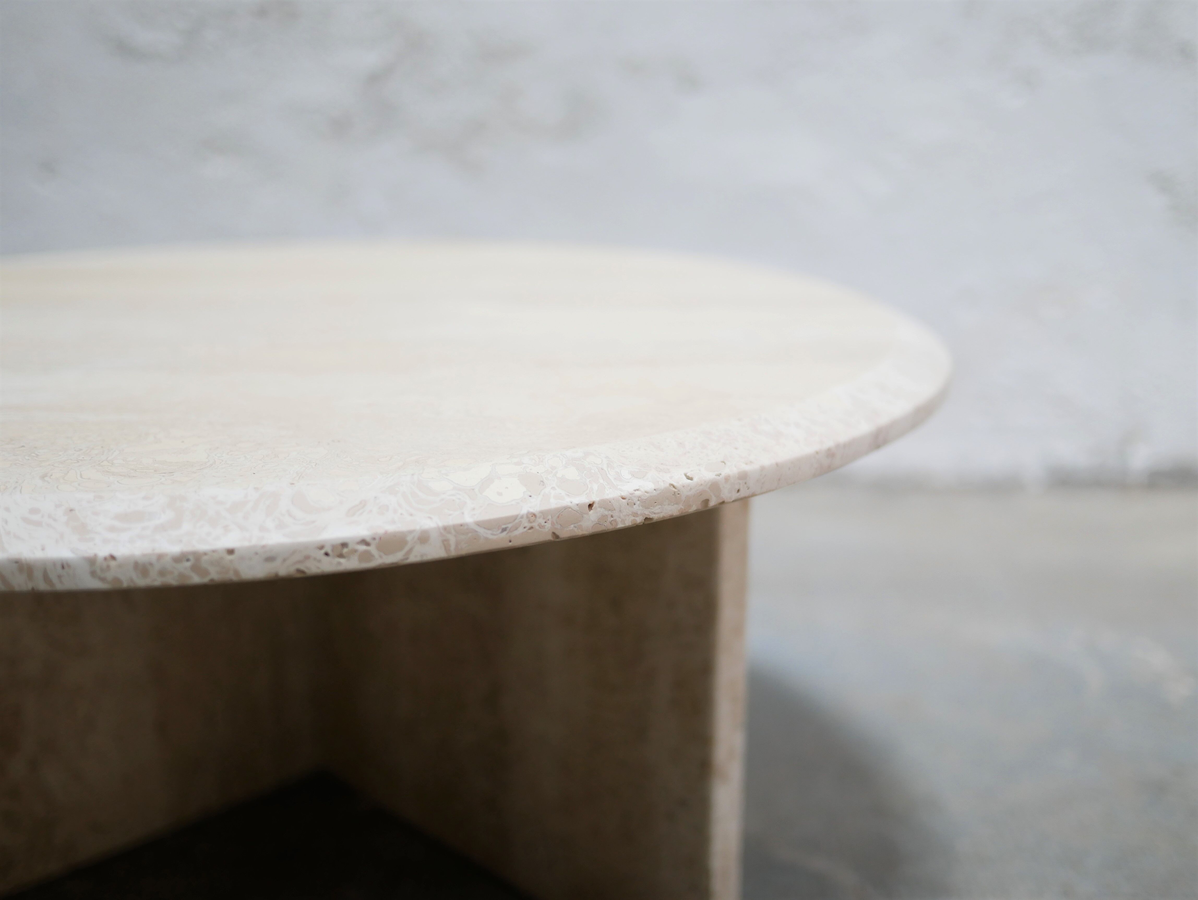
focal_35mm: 40
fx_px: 1385
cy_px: 450
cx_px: 599
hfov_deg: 46.8
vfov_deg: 36.0
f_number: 1.7
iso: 320
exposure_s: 1/60
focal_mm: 20
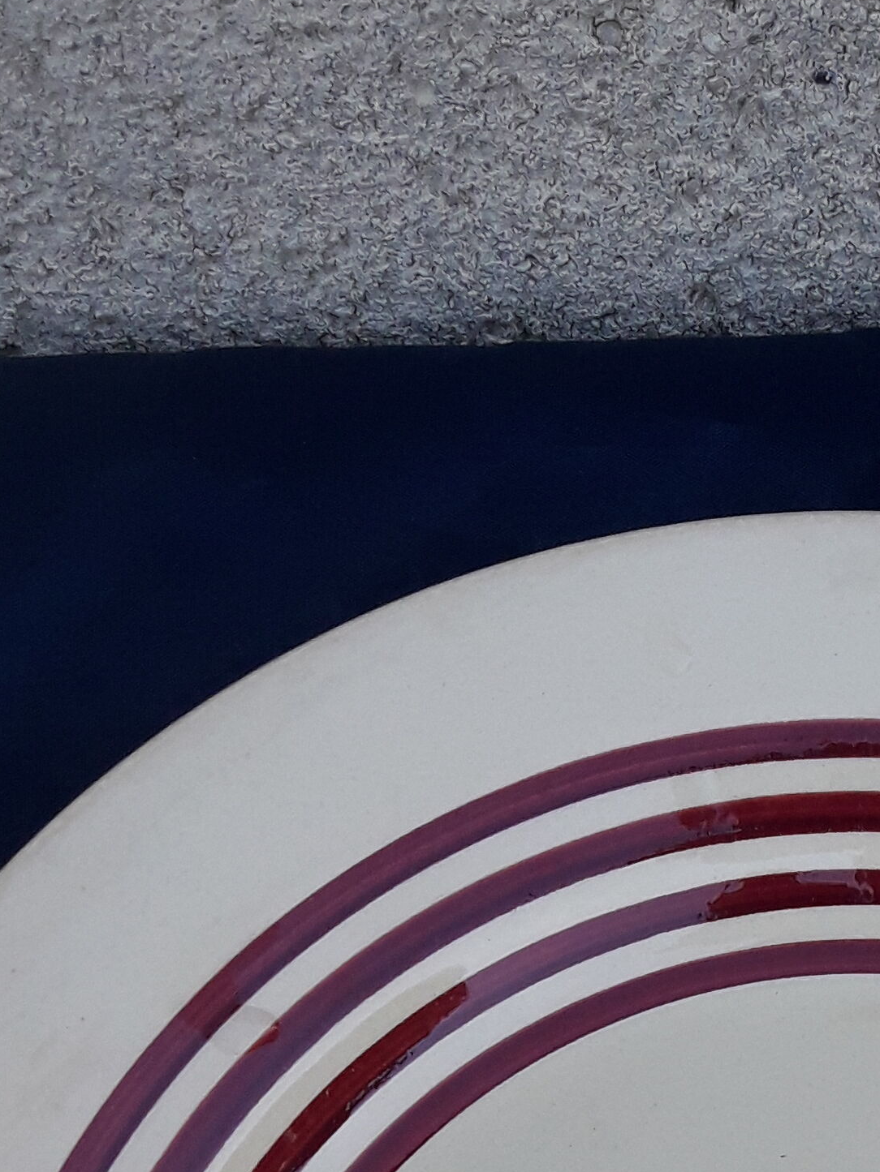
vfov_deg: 22.9
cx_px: 917
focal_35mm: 80
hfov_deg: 17.9
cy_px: 1299
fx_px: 2711
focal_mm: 3.7
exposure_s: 1/100
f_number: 1.9
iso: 80
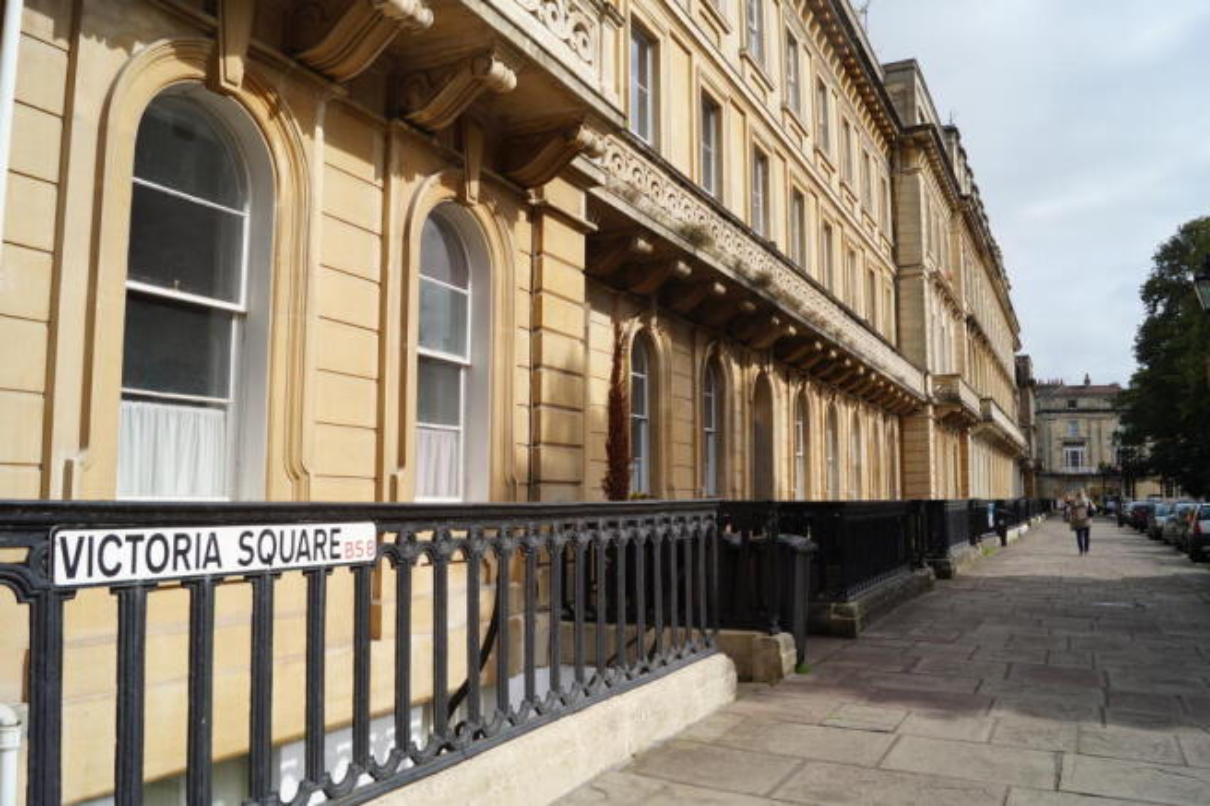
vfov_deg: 47.9
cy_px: 403
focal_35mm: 27
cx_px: 605
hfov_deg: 67.4
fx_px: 907
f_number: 10
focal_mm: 18
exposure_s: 1/160
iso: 100
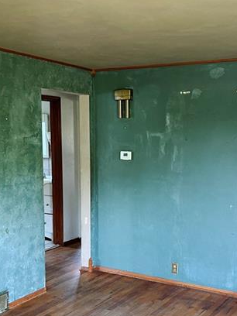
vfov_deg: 38.5
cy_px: 208
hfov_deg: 29.6
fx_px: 447
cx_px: 133
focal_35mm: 49
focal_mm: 5.7
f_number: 1.5
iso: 160
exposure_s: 1/60
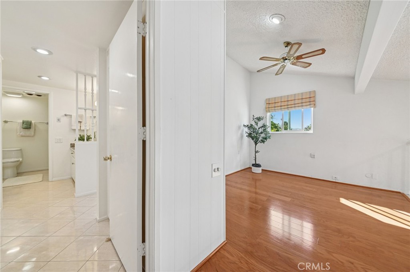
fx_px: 136
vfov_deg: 89.8
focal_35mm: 12
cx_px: 205
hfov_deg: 112.7
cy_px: 136
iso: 250
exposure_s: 1/13
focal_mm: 12
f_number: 8
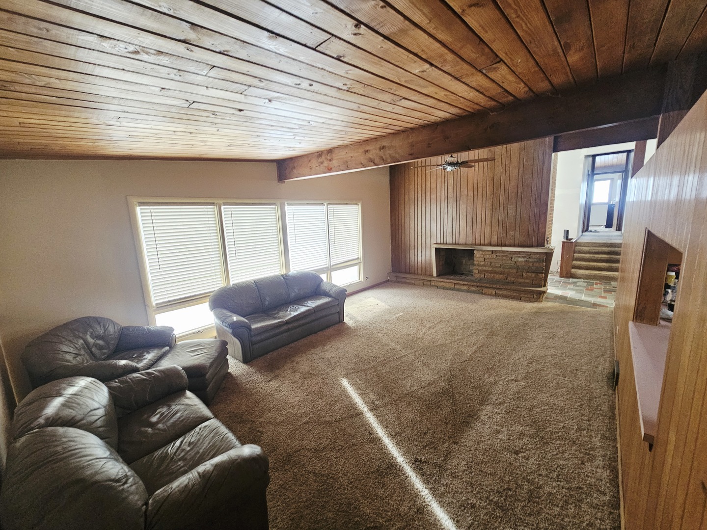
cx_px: 354
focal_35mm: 13
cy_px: 265
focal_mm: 2.2
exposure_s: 1/40
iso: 400
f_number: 2.2
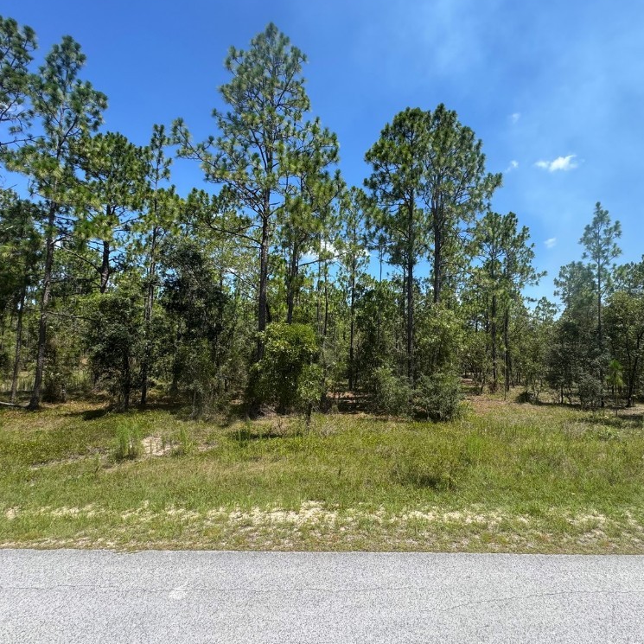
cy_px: 321
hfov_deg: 82.9
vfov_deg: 84.0
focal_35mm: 17
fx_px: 358
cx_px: 387
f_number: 2.2
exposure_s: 1/821
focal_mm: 2.22
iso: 40
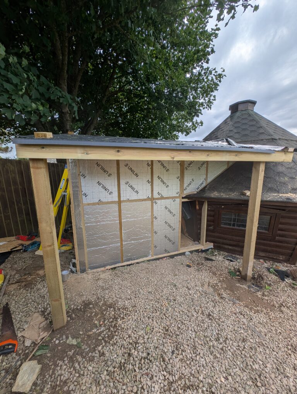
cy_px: 197
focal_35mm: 12
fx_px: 137
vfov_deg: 110.5
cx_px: 148
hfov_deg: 94.6
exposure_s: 1/1905
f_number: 1.95
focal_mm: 2.23
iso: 38
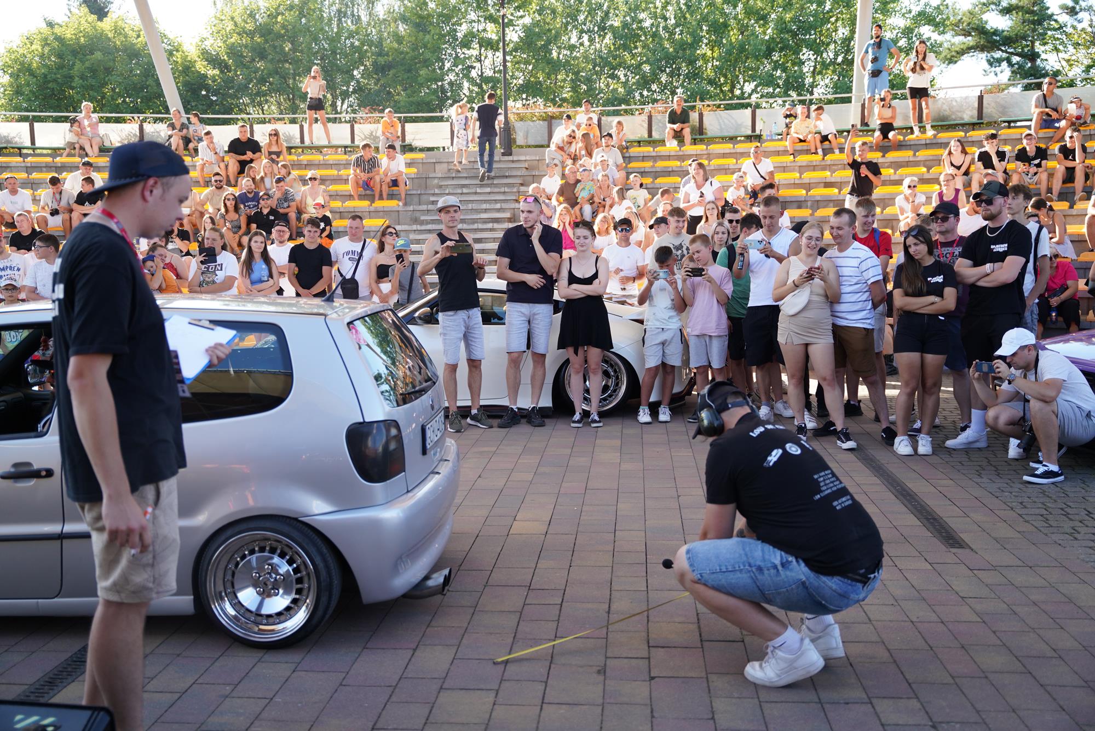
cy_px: 366
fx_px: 1025
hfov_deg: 56.2
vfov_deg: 39.2
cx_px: 548
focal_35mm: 34
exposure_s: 1/1600
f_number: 2.8
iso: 800
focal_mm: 33.7
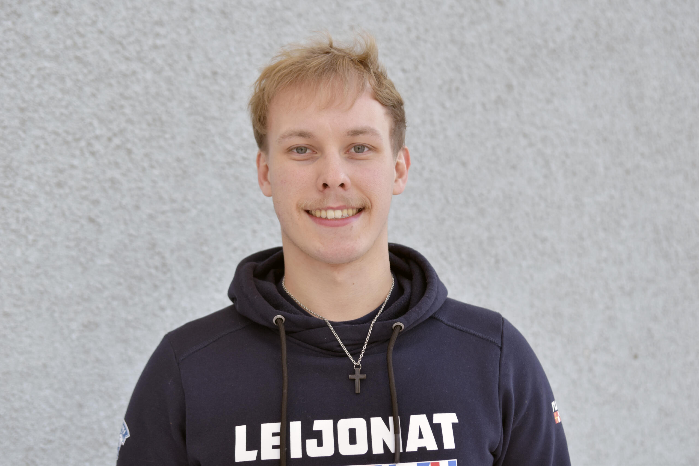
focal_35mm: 60
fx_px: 1165
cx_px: 350
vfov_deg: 22.6
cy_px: 233
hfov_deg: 33.4
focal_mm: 40
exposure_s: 1/320
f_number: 2.8
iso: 400
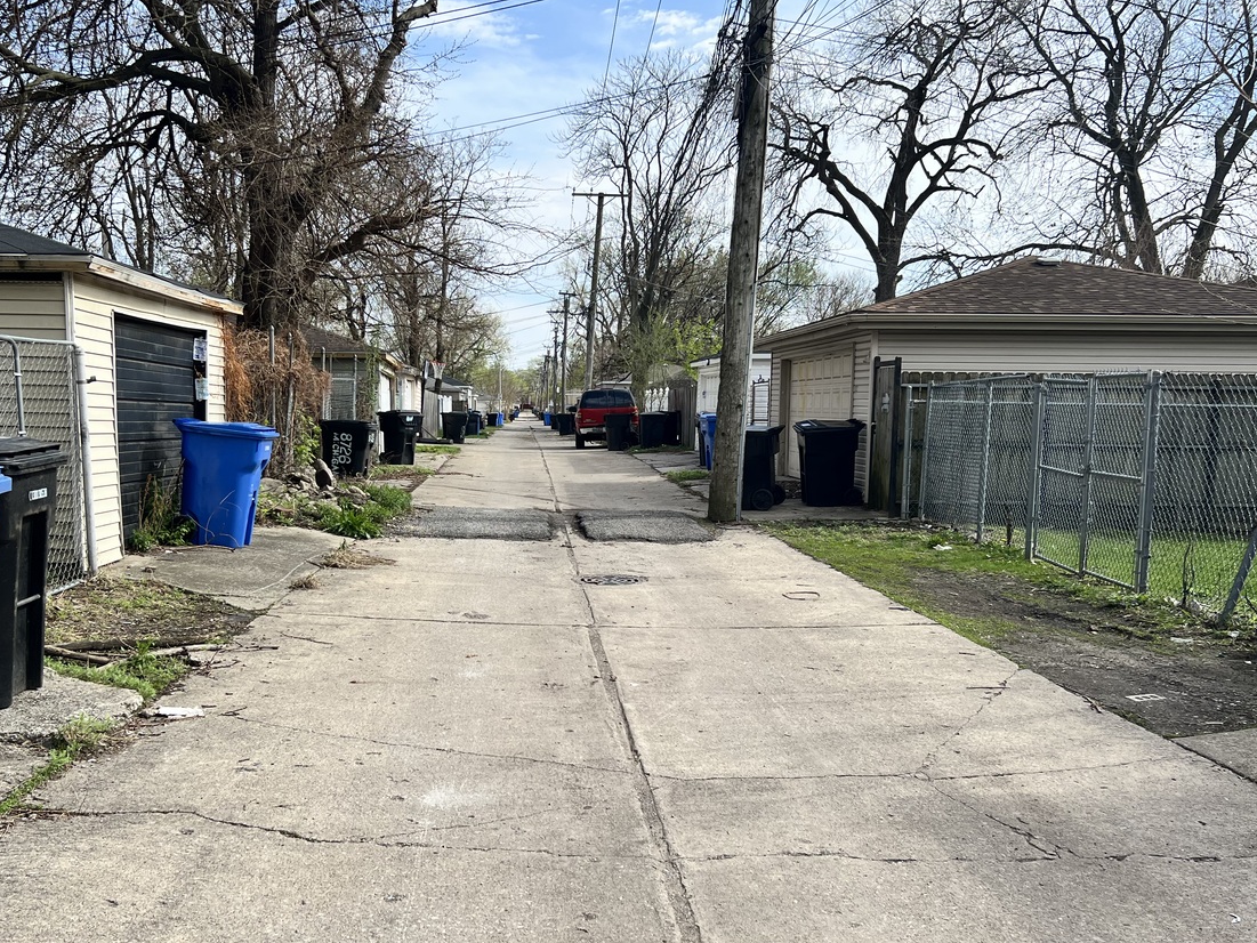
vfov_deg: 41.8
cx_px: 502
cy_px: 507
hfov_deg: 53.6
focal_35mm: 34
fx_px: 1235
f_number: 1.5
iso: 50
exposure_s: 1/3077
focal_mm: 5.7
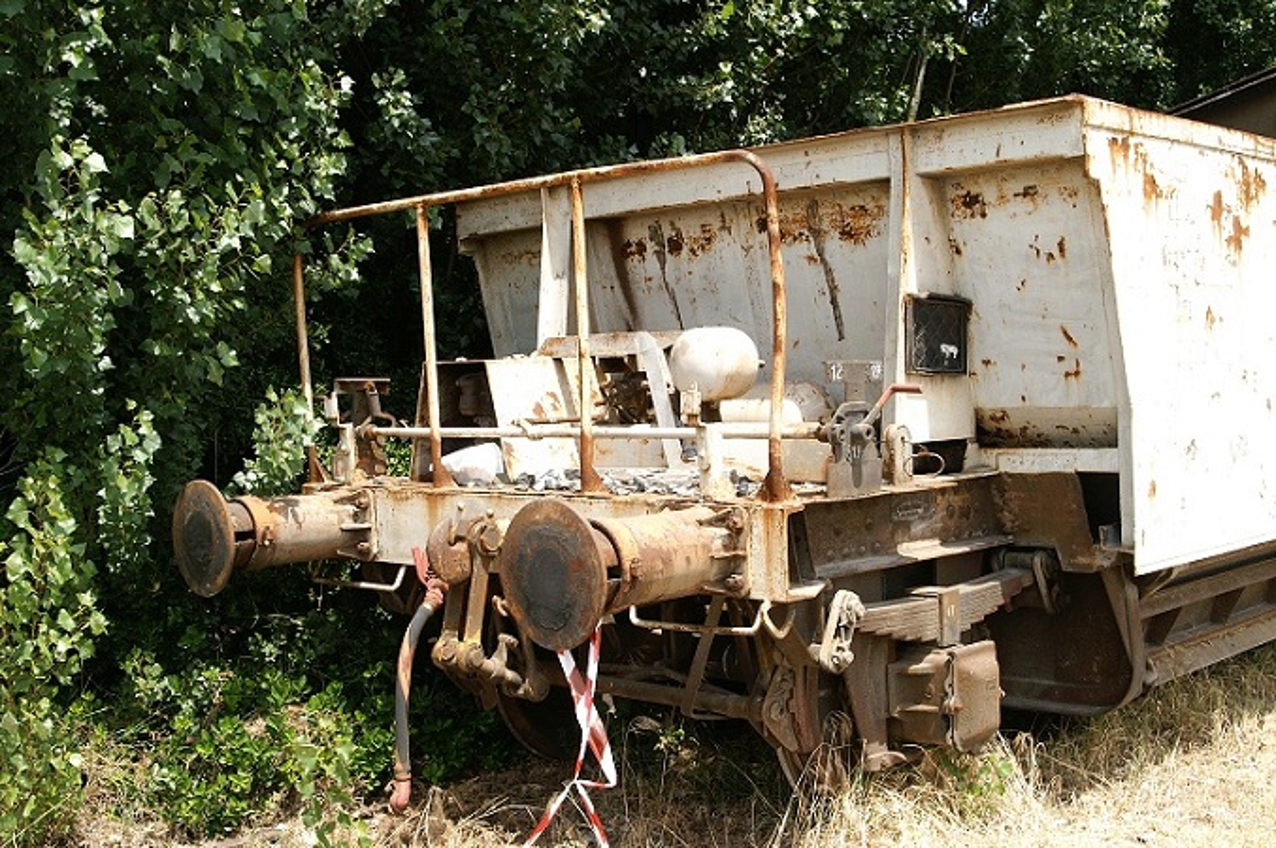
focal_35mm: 42
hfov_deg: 46.4
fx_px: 1487
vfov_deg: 31.8
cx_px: 638
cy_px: 424
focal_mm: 28
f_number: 9
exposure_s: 1/125
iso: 200
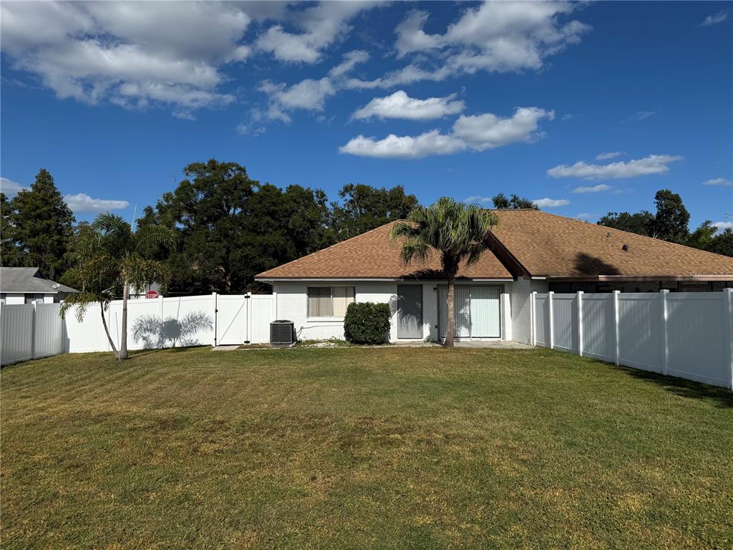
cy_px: 275
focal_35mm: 24
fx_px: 508
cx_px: 366
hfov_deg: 71.6
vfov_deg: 56.8
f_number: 1.78
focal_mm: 6.76
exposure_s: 1/7937
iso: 80
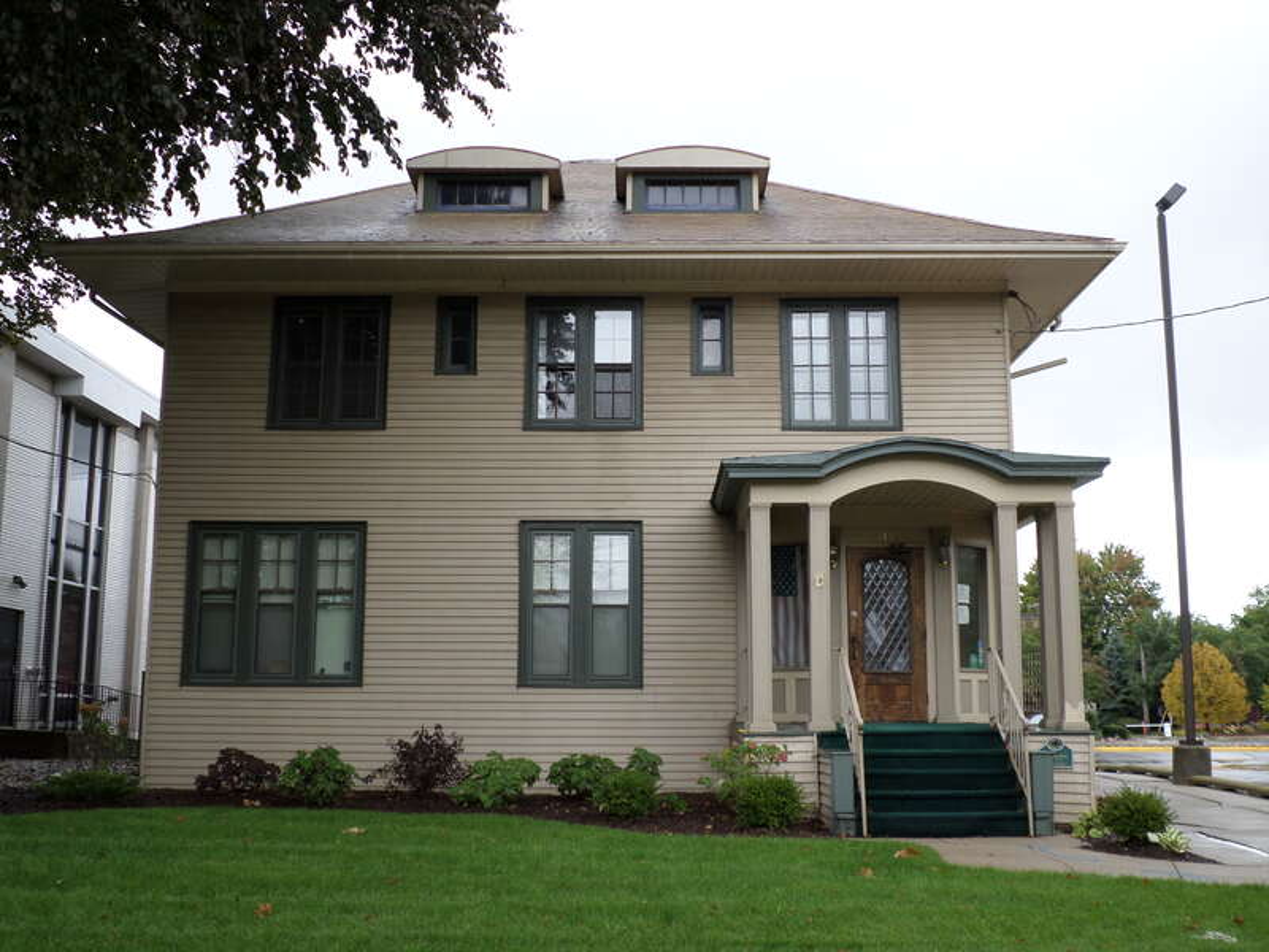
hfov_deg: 51.4
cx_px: 634
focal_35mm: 36
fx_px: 1320
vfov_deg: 39.7
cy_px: 476
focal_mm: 6.5
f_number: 3
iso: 80
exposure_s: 1/180
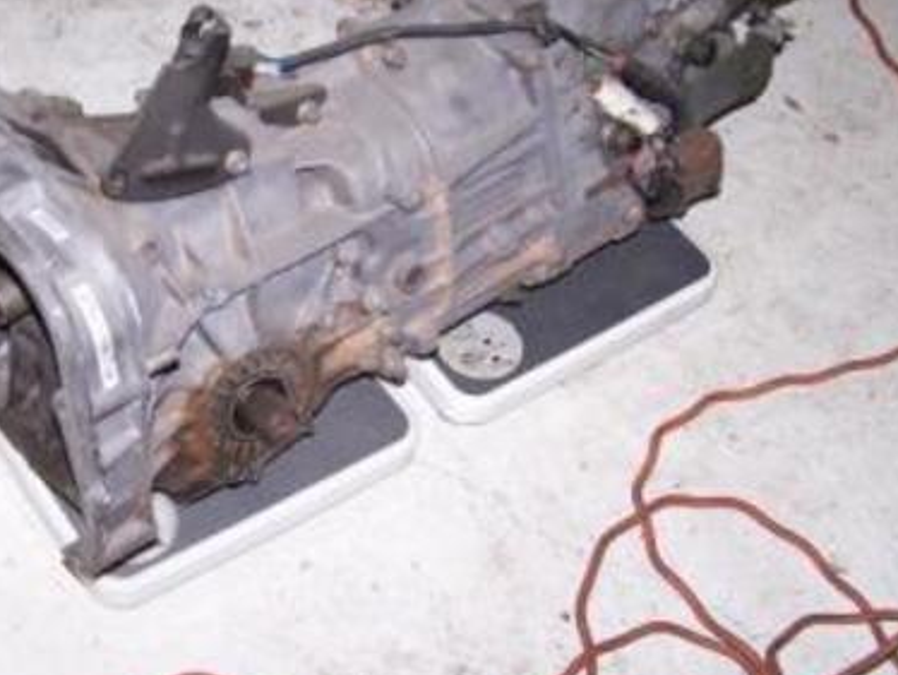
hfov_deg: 29.6
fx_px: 1687
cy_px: 288
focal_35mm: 65
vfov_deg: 22.6
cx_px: 295
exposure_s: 1/60
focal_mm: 6.3
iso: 140
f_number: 2.8
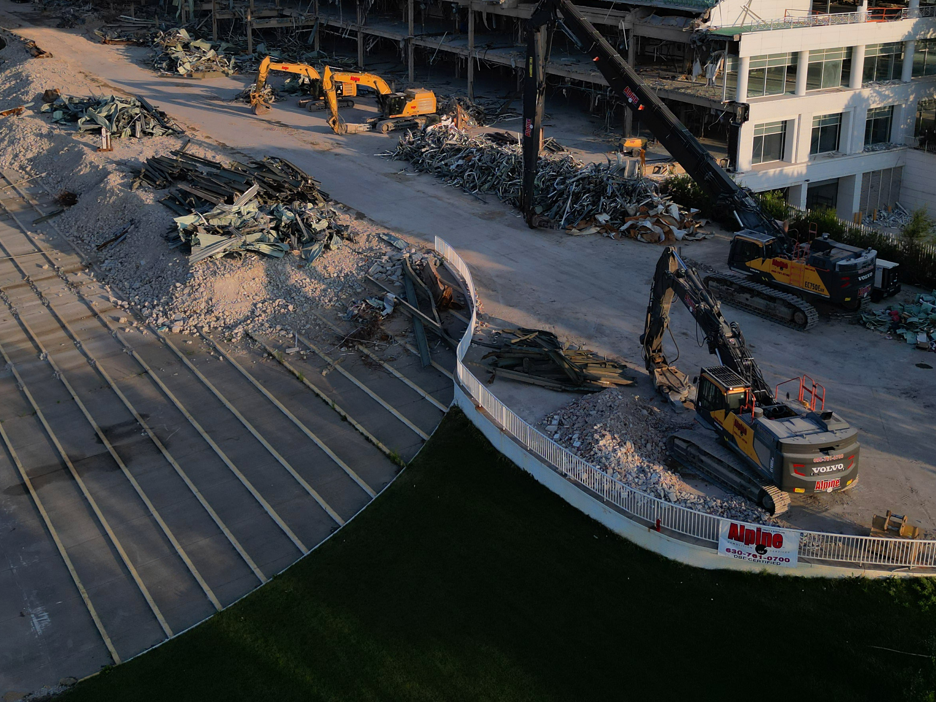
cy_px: 173
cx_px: 440
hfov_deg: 45.8
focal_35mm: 41
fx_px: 1109
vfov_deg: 34.4
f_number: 1.7
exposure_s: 1/3200
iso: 100
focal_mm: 6.72
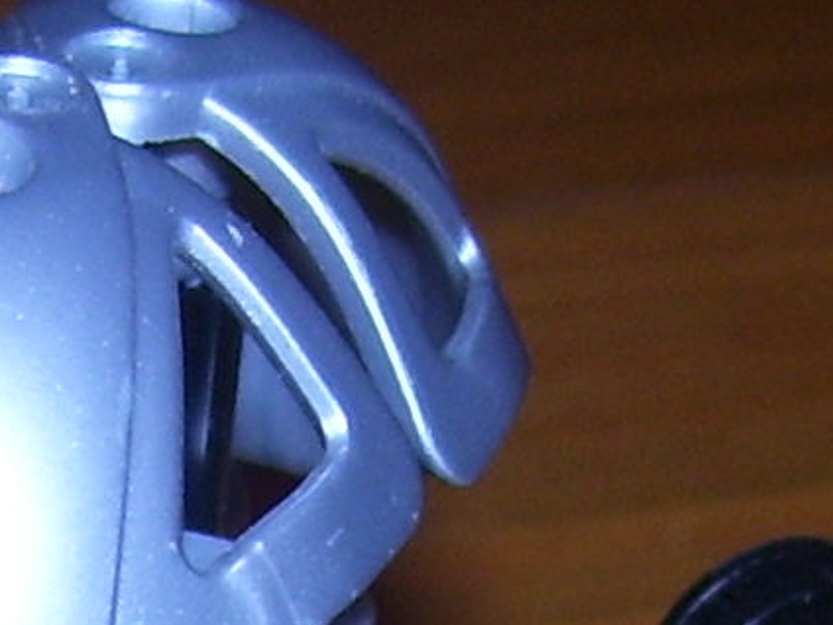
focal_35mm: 225
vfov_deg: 6.3
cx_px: -84
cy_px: 1529
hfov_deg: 8.7
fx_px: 5414
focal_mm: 6
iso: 80
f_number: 2.7
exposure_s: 1/60
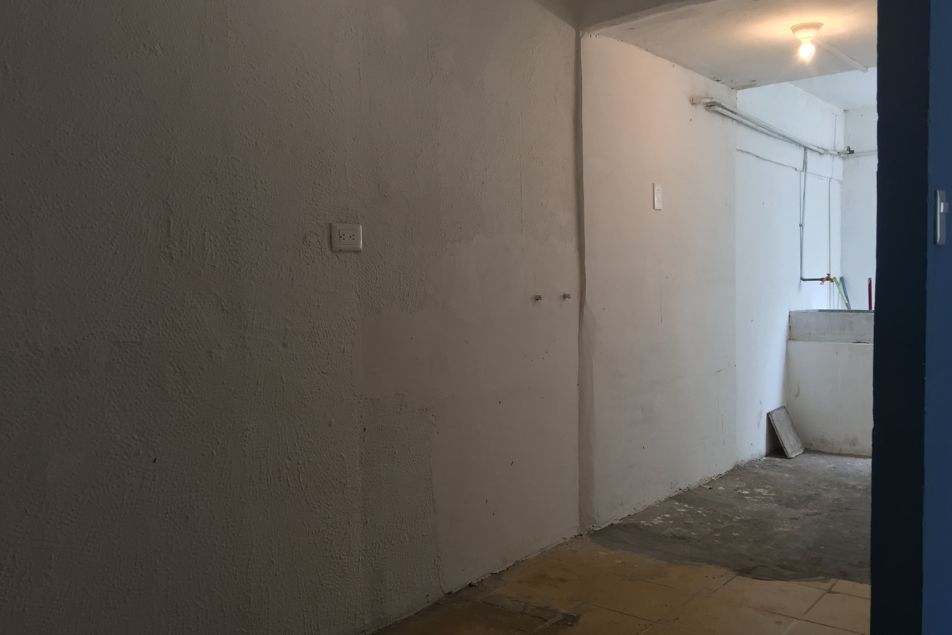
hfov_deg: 60.3
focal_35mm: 31
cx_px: 477
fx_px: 820
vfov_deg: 42.3
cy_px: 347
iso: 50
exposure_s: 1/120
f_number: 2.2
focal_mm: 4.15
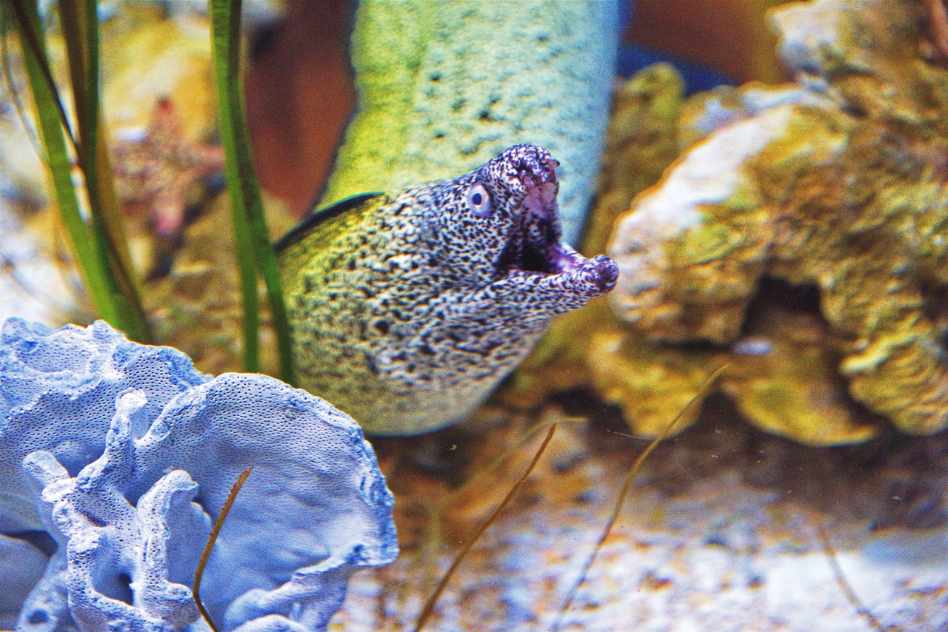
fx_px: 2054
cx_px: 474
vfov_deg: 17.5
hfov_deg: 26.0
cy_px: 316
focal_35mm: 78
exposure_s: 1/160
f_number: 4
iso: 9000
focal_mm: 78
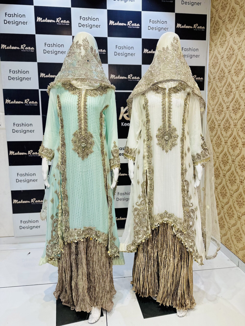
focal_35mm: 24
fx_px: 226
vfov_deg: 71.6
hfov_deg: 56.8
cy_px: 163
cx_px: 122
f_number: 1.78
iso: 80
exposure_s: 1/298
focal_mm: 6.86
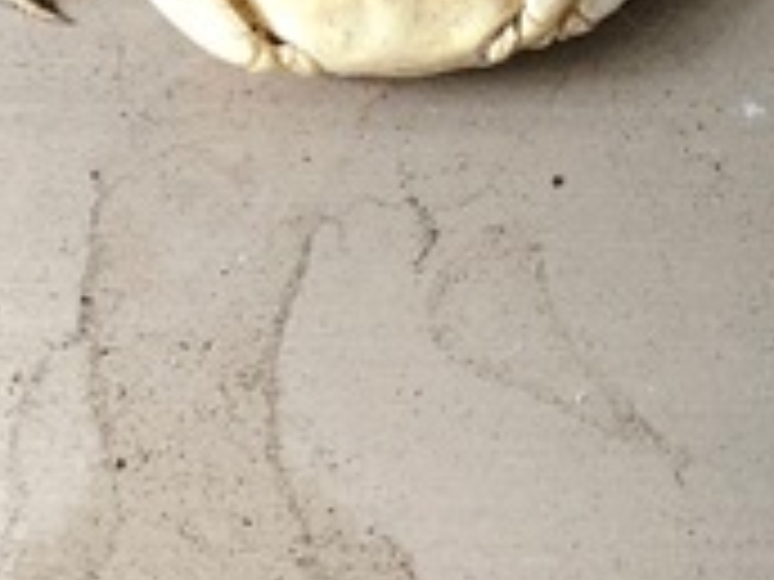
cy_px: -72
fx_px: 2325
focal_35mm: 104
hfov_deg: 18.1
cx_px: 896
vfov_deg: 13.9
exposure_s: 1/20
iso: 32
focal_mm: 3.99
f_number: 1.8
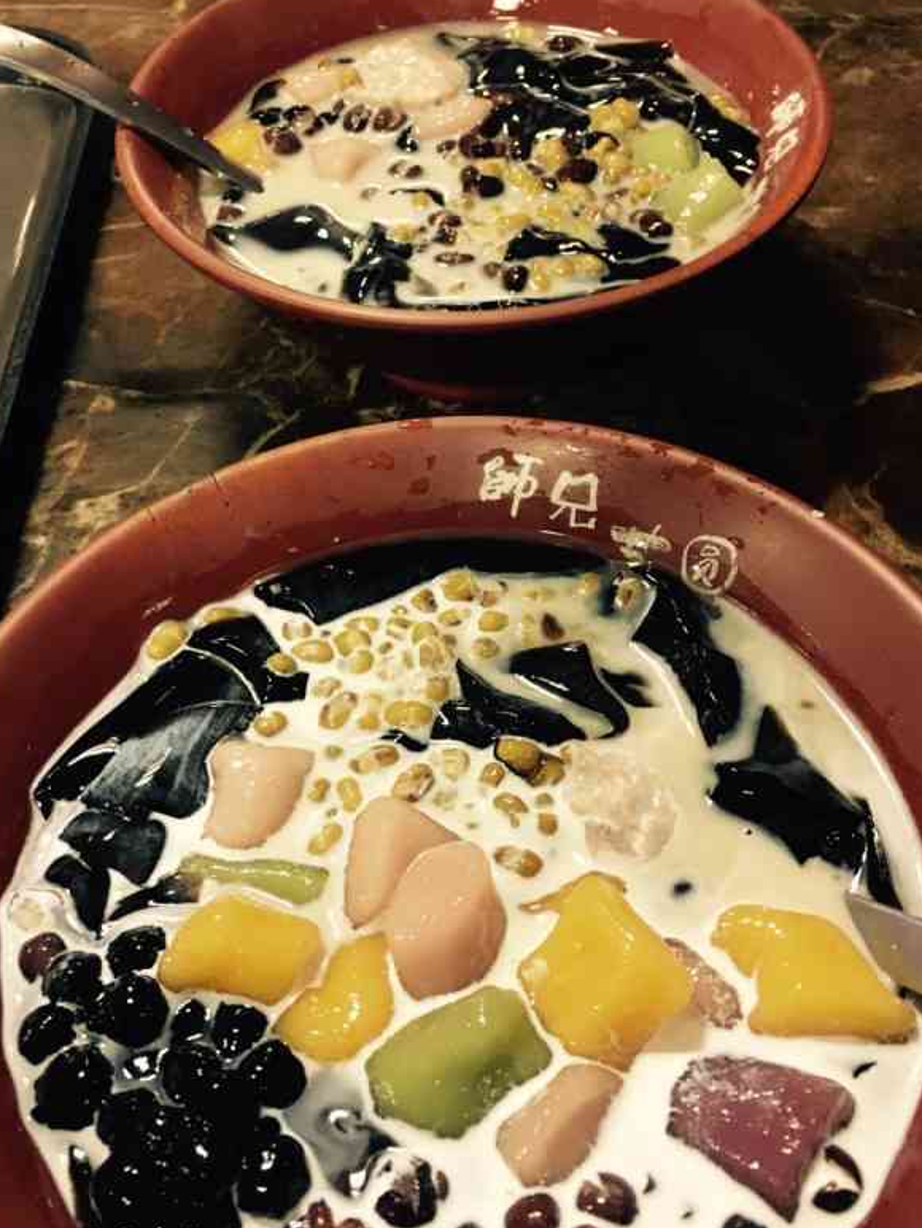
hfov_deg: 40.7
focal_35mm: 35
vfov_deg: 52.6
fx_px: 1243
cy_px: 576
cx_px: 467
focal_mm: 4.15
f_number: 2.2
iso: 200
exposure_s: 1/17
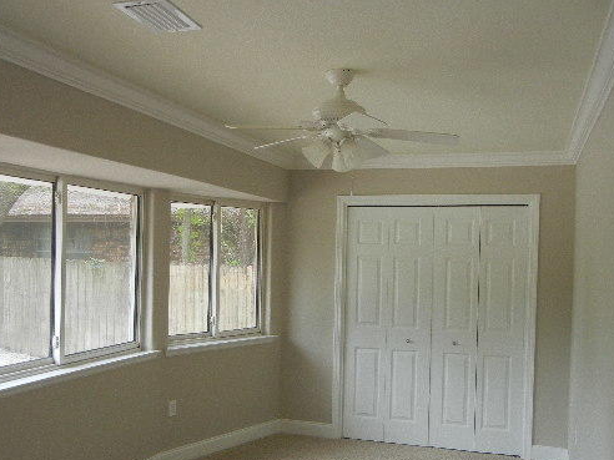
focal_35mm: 39
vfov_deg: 36.7
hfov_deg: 47.9
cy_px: 278
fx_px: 692
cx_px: 302
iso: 264
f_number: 3.5
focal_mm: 5.4
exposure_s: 1/30
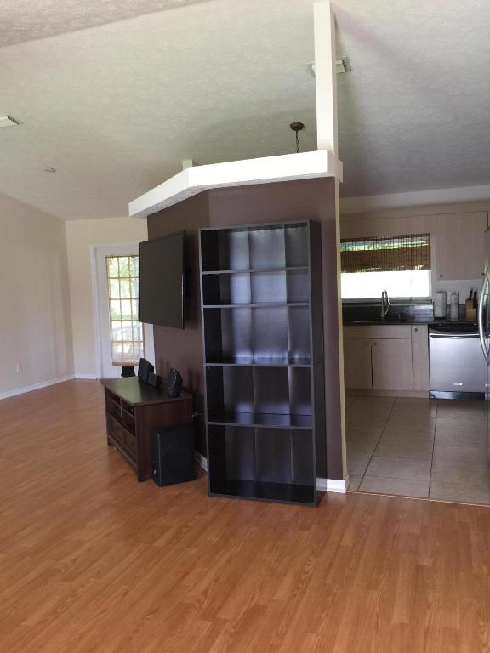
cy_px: 326
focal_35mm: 29
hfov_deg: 48.2
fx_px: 547
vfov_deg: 61.7
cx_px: 245
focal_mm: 4.15
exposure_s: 1/15
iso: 50
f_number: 2.2
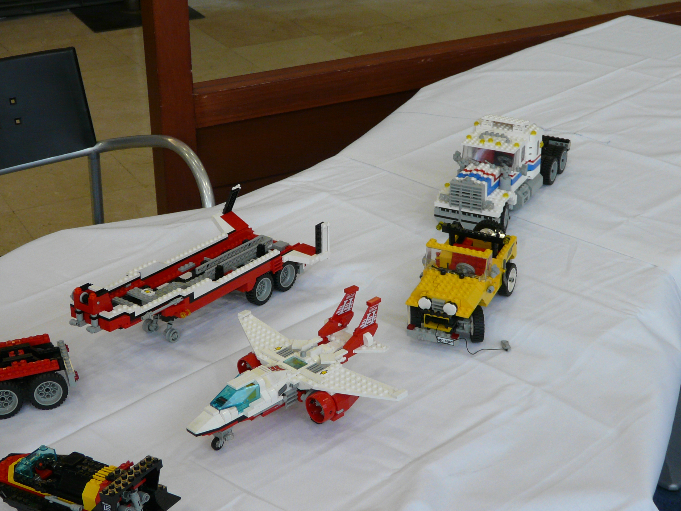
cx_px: 340
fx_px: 1220
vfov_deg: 23.7
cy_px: 256
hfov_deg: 31.2
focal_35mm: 62
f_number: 3.2
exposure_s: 1/40
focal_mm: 8.1
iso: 125
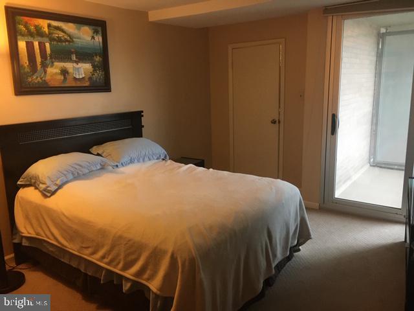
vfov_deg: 48.2
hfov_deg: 61.7
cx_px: 207
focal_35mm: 29
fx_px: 347
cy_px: 156
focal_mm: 4.15
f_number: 2.2
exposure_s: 1/30
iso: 160
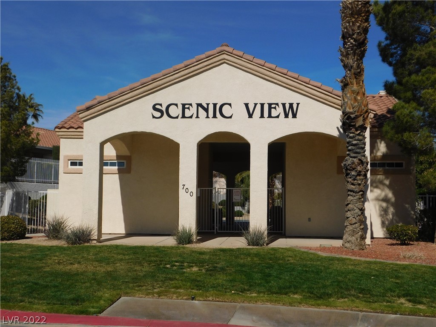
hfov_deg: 42.1
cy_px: 164
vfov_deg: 32.2
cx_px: 218
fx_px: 567
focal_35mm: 45
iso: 125
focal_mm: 8
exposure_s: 1/800
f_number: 7.4
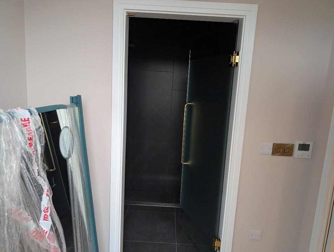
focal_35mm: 24
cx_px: 167
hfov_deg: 71.5
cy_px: 126
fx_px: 232
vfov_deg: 56.9
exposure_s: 1/601
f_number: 1.68
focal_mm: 6.9
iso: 1179
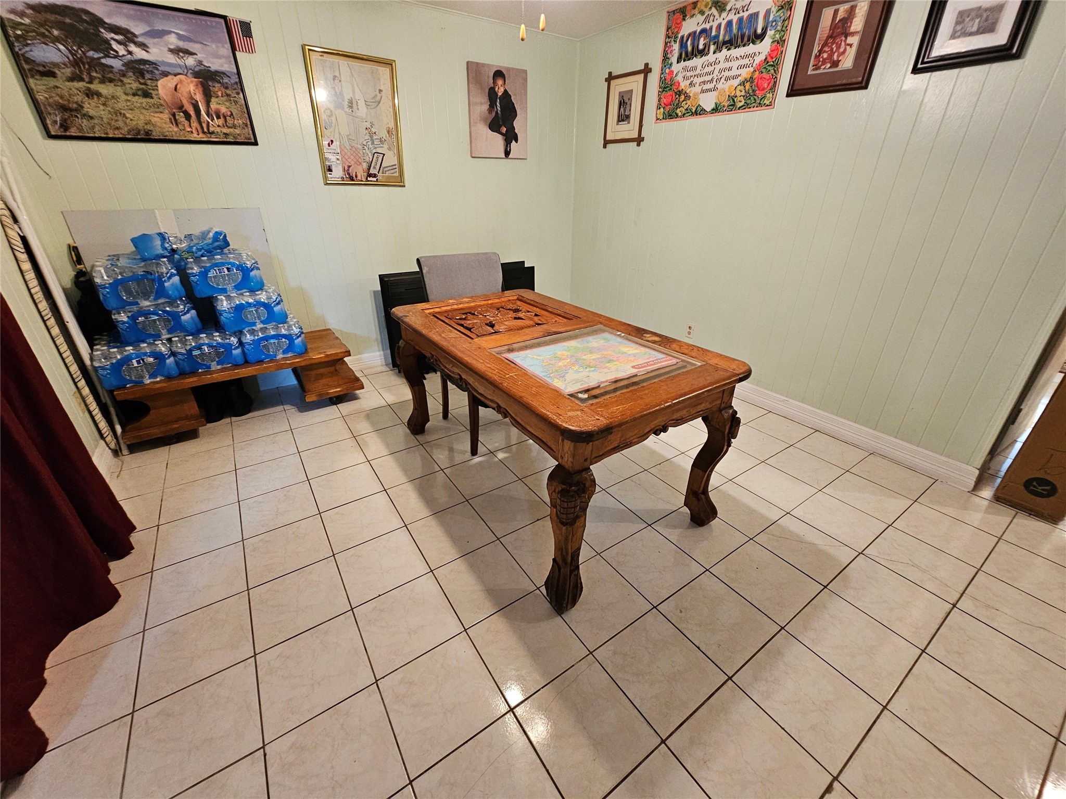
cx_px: 533
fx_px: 400
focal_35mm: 13
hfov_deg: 106.2
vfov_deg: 89.9
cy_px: 400
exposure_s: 1/40
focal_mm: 2.2
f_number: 2.2
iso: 320
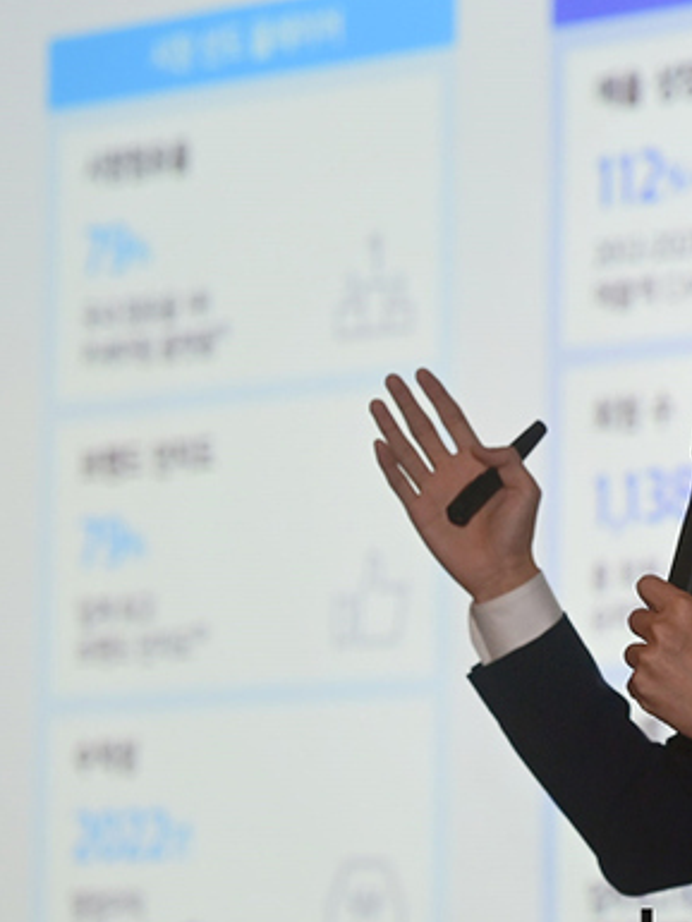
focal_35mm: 195
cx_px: 758
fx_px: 5195
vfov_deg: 10.1
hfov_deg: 7.6
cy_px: 502
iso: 1600
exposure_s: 1/200
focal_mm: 122
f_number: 4
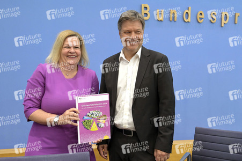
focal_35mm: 35
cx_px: 121
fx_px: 235
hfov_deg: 54.5
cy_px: 80
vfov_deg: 37.8
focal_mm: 35
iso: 4000
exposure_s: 1/400
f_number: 5.6
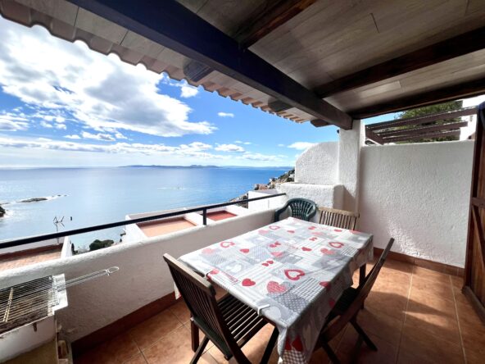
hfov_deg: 106.2
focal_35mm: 13
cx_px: 242
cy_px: 182
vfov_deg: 89.9
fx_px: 182
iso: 32
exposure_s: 1/2660
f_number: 1.8
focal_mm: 1.57
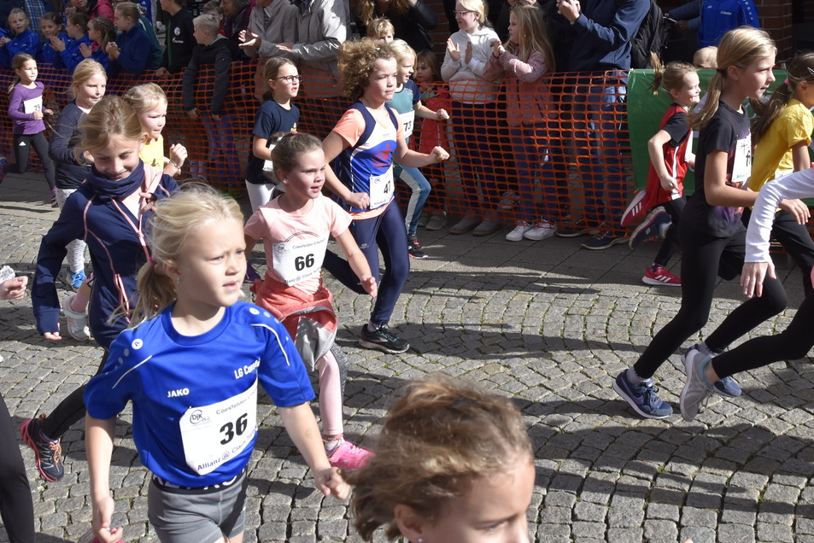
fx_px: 950
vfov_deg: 31.4
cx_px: 440
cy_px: 136
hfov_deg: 46.3
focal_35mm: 42
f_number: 7.1
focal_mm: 18
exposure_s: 1/1600
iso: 400
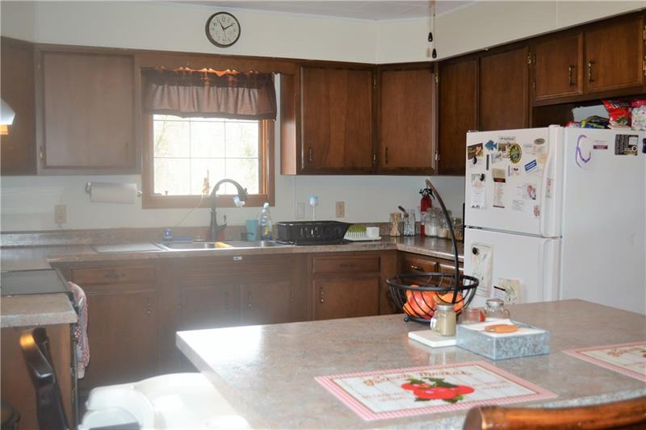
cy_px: 215
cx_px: 323
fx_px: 753
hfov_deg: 46.4
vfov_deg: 31.9
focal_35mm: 42
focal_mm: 28
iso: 400
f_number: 4.5
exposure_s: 1/60
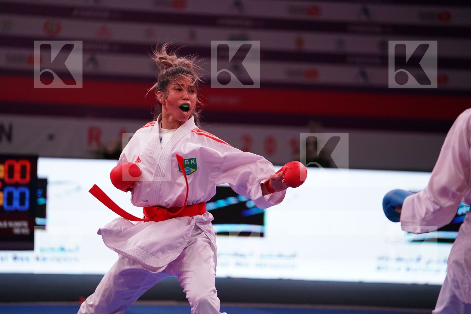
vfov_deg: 8.2
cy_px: 157
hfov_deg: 12.2
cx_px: 236
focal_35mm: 168
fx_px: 2198
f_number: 2.8
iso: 2500
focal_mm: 168
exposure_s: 1/1000
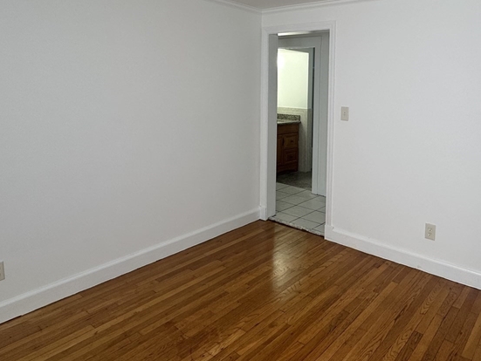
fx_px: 362
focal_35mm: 26
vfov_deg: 52.0
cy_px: 118
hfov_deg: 65.2
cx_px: 327
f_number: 2.2
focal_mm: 2.22
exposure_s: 1/99
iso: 50
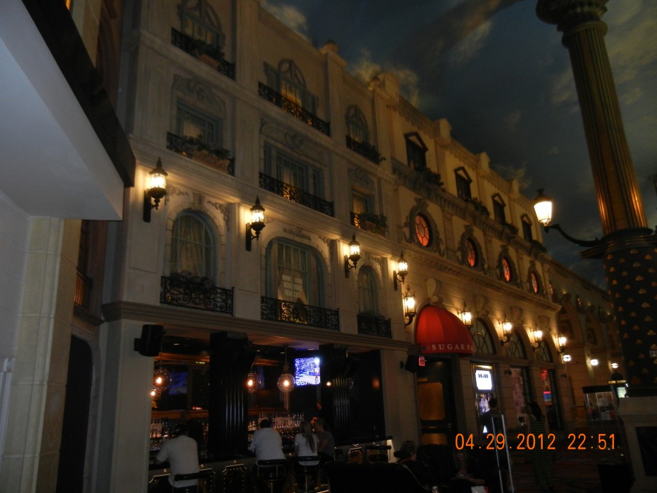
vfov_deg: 46.8
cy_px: 246
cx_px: 328
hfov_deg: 60.0
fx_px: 569
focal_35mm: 30
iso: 400
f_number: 3.5
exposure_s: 1/30
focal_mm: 5.4
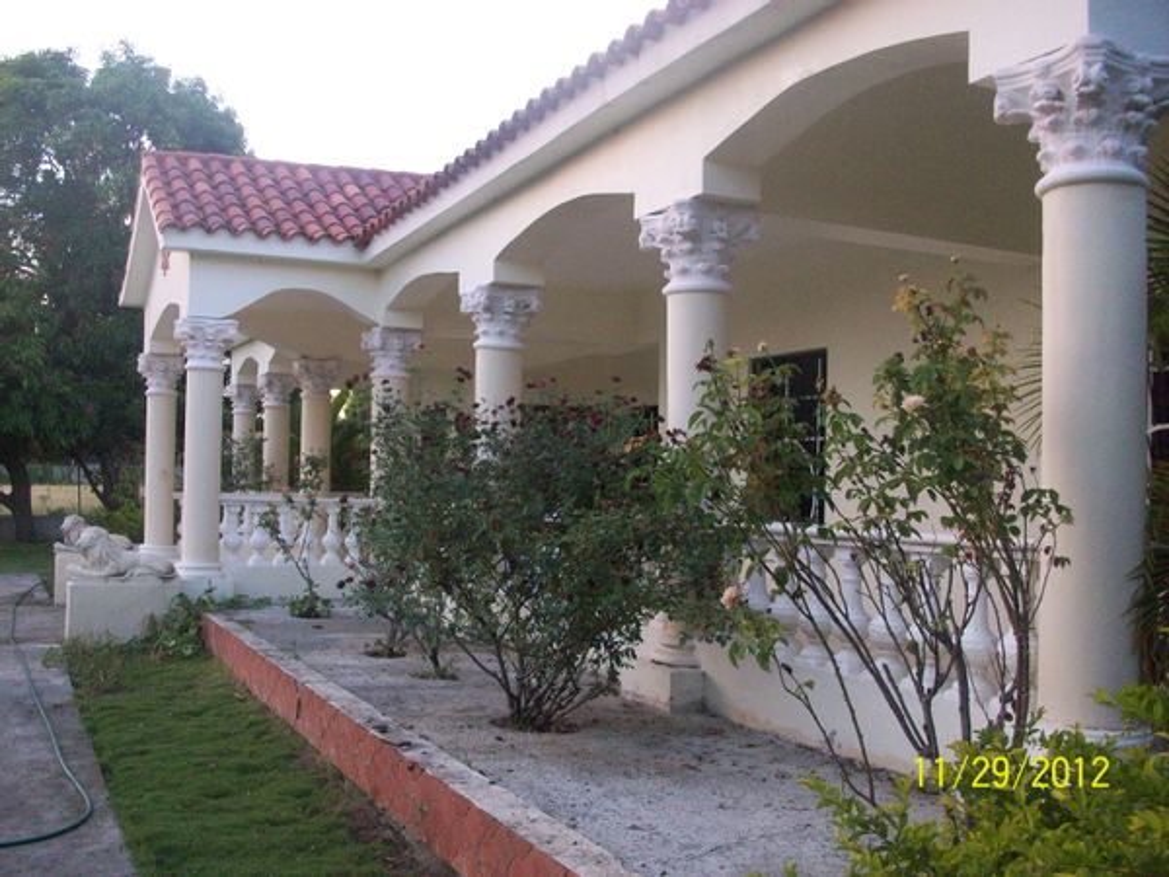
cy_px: 438
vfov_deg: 41.8
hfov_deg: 54.0
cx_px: 584
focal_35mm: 34
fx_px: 1148
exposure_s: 1/128
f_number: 2.8
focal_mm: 5.7
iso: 269
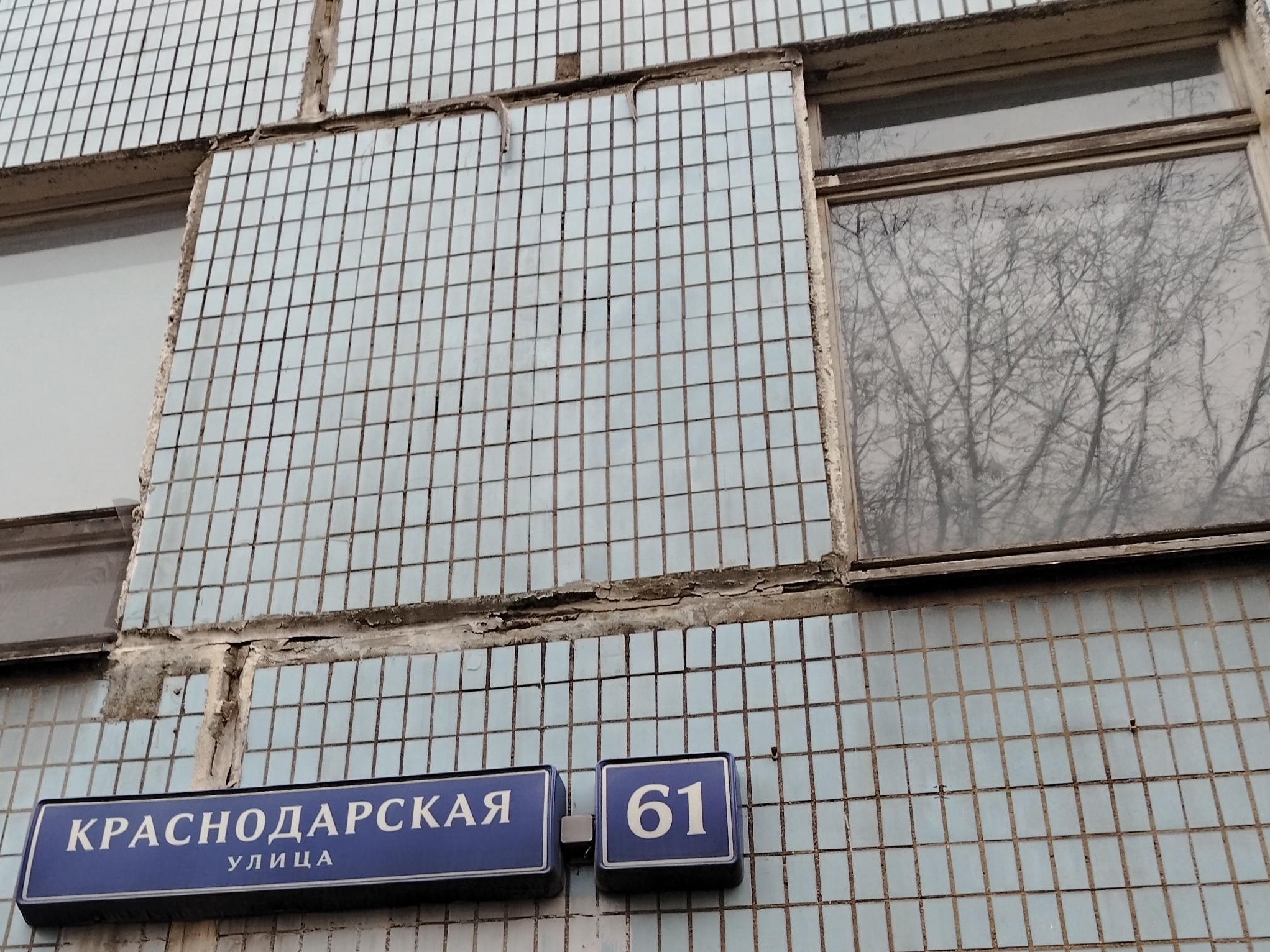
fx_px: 1724
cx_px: 405
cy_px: 895
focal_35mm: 47
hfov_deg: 39.9
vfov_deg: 29.3
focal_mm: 5.25
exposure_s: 1/60
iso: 366
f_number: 1.75
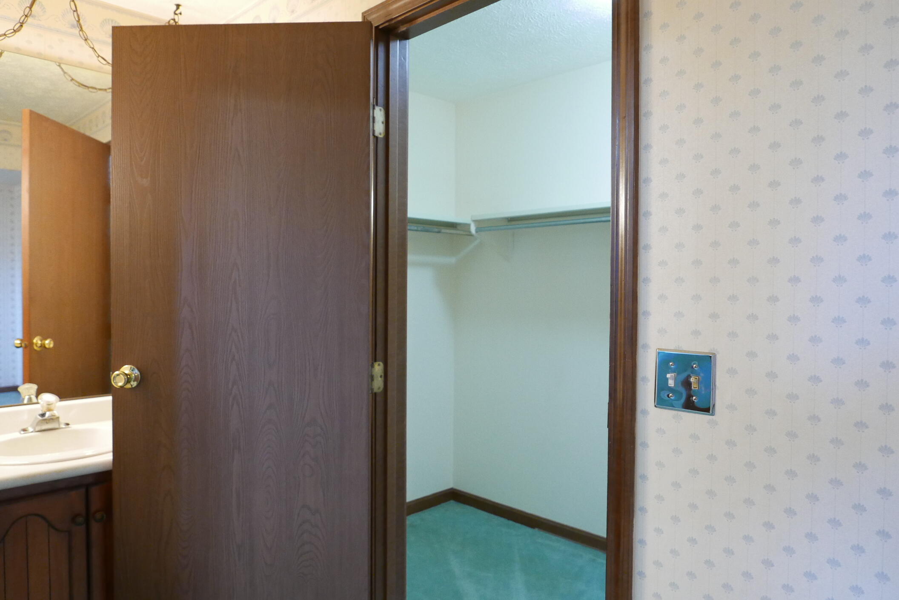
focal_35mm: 24
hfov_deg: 73.7
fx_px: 599
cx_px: 450
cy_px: 300
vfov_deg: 53.1
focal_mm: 10.9
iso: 1250
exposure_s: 1/60
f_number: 2
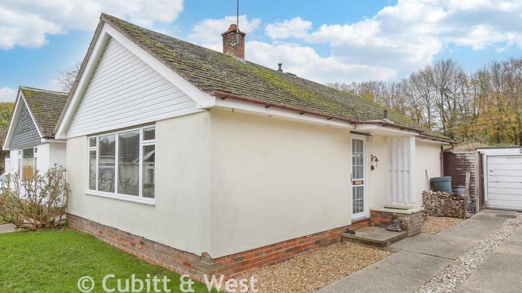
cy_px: 159
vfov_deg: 49.4
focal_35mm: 23
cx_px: 255
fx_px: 318
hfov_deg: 78.7
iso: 500
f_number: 8
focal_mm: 14
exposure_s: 1/320
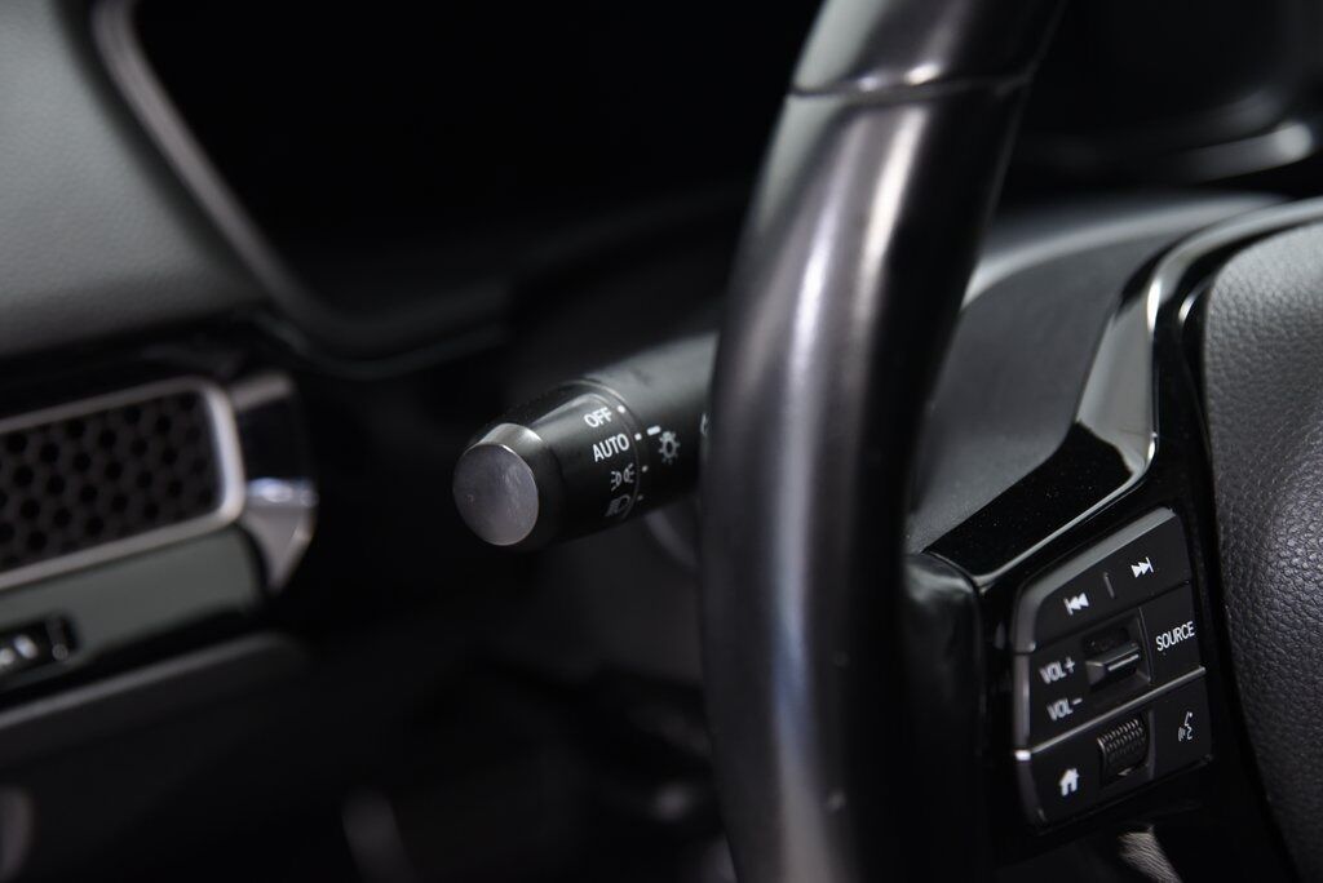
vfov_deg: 19.5
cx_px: 662
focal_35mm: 70
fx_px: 2574
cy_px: 442
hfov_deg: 28.8
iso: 1600
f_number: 4
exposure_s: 1/20
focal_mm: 70
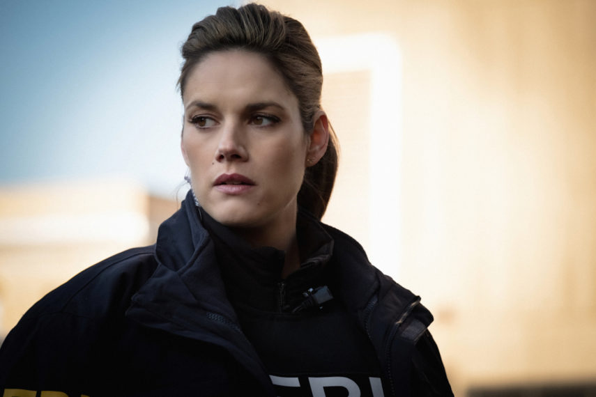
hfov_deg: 9.8
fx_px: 3476
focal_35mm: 210
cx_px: 298
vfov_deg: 6.5
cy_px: 198
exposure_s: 1/1000
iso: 800
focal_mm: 140
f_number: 4.5
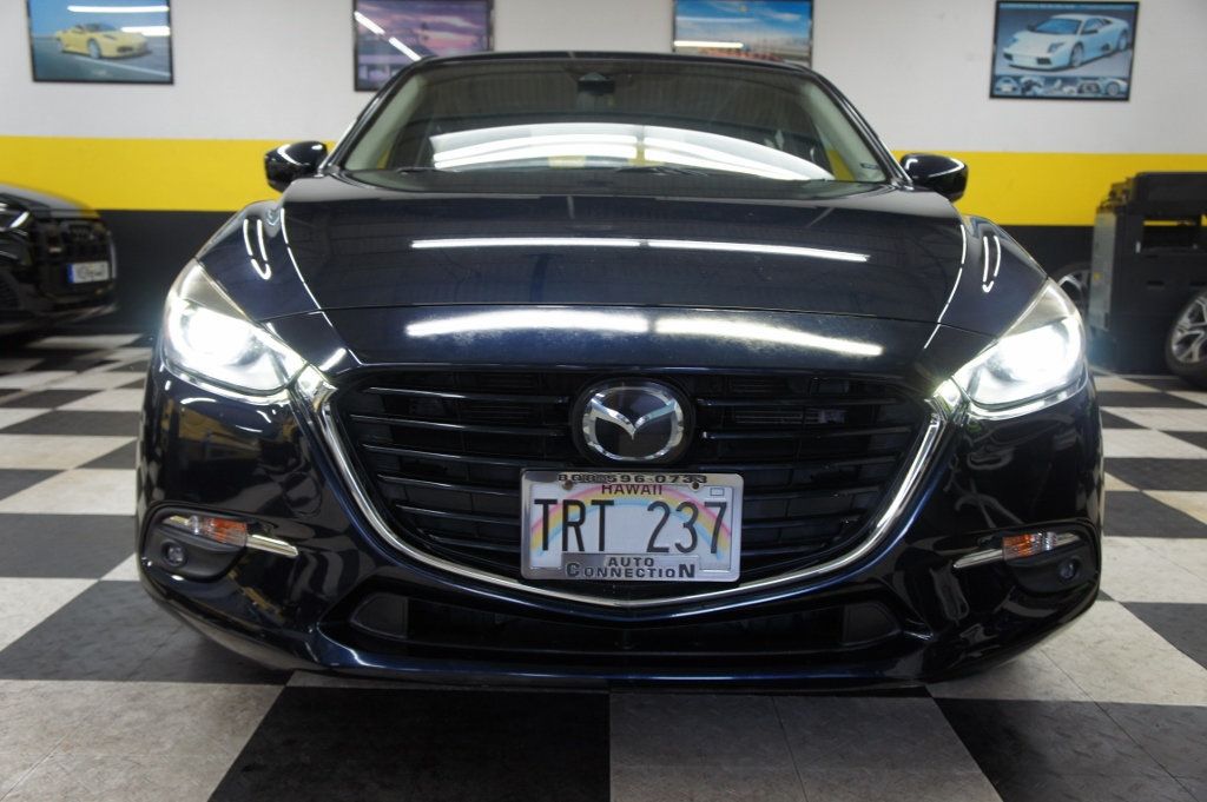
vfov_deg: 39.9
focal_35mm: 33
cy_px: 401
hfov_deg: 57.3
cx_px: 604
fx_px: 1105
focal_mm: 22
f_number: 4
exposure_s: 1/40
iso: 400
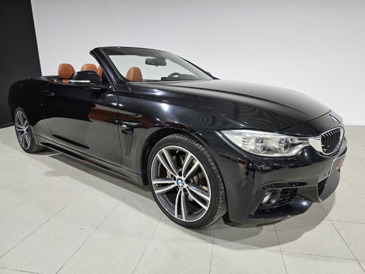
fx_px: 243
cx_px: 182
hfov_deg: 73.9
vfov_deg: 58.9
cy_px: 137
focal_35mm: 23
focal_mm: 6.3
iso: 160
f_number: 1.7
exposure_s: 1/100
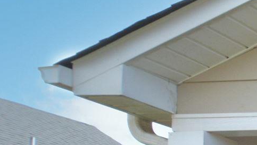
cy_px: 352
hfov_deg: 11.0
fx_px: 682
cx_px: 799
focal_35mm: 100
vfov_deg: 10.4
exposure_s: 1/200
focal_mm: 10
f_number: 7.1
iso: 400
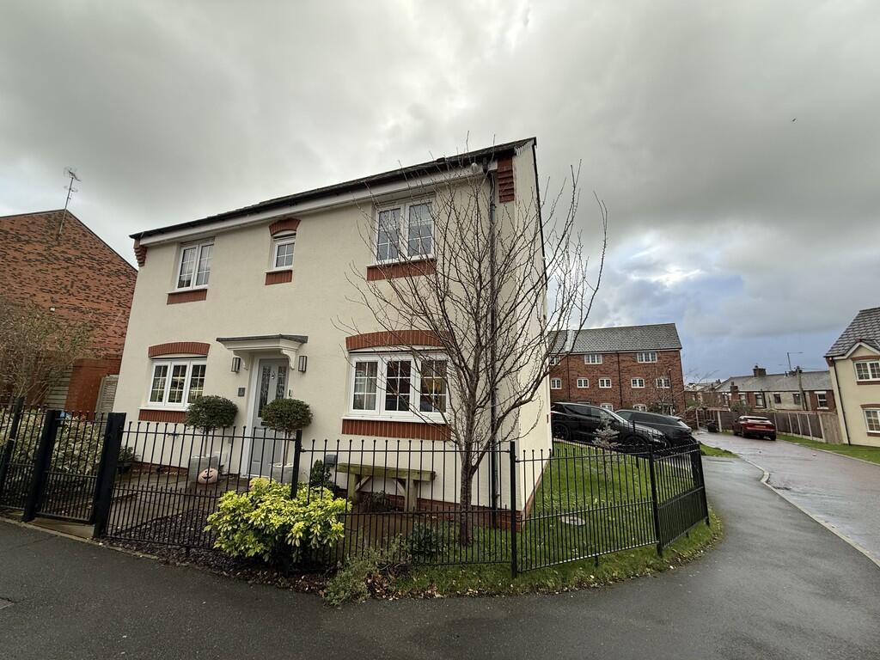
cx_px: 440
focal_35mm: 14
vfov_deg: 85.7
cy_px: 330
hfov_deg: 102.1
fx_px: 356
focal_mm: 2.22
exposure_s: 1/549
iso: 50
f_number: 2.2
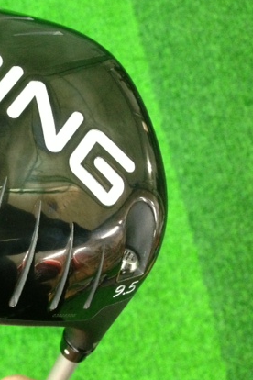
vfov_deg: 37.5
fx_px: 559
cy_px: 170
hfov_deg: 23.7
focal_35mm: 53
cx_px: -33
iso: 500
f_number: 2.4
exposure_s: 1/15
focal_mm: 4.13
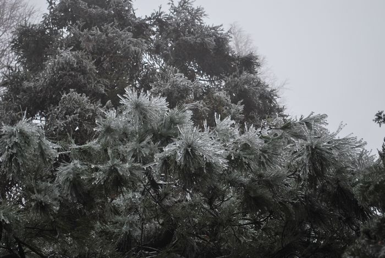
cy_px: 129
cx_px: 192
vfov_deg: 16.6
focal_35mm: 82
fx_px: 883
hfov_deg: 24.6
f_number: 5.6
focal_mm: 55
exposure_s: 1/100
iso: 200
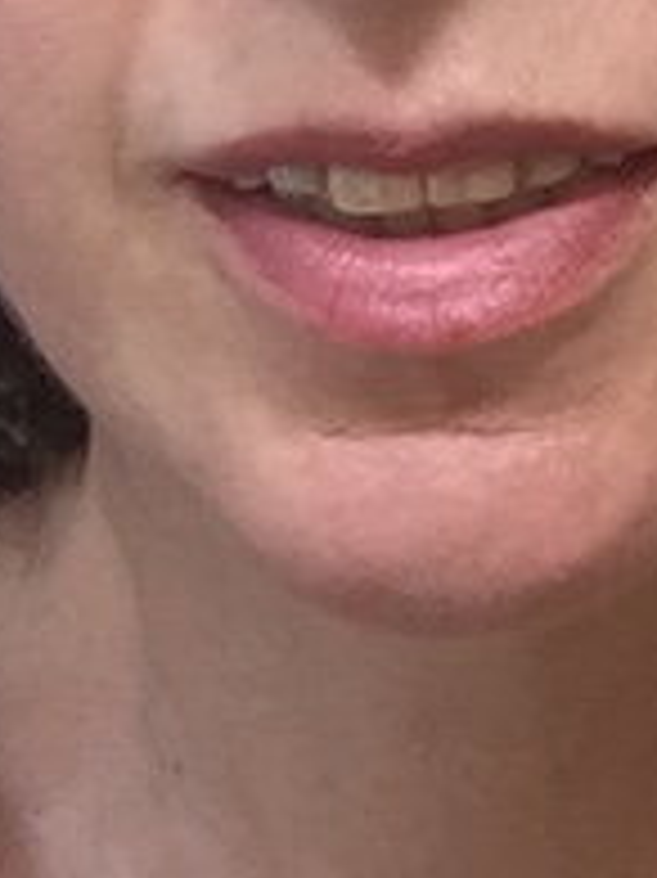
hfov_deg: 11.7
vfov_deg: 14.5
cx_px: 382
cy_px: -450
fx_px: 3217
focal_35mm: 127
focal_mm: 2.65
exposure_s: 1/30
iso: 32
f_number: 2.2
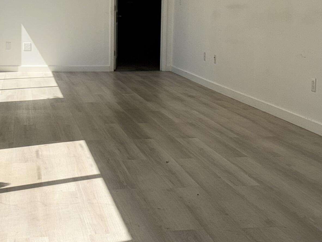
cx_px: 121
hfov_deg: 31.5
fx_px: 567
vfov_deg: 23.7
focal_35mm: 61
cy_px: 53
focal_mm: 6.76
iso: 50
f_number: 1.78
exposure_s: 1/2262
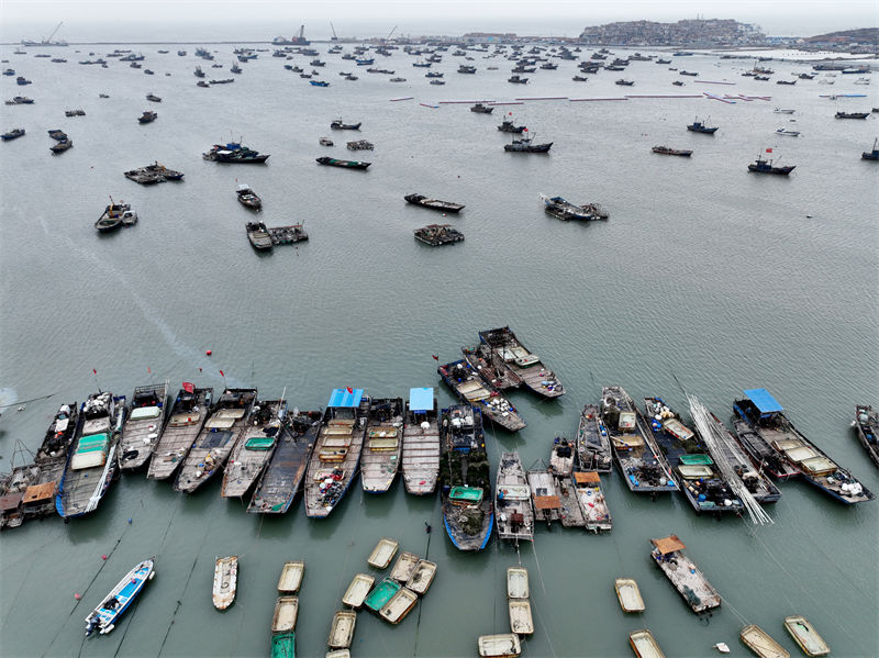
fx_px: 609
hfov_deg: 71.6
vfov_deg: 56.8
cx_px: 440
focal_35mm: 24
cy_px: 329
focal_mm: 12.29
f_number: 2.8
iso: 100
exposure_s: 1/200
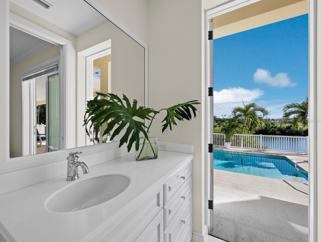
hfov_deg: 102.0
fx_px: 130
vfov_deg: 85.7
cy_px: 121
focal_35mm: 14
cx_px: 161
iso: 250
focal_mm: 7
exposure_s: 1/40
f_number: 11
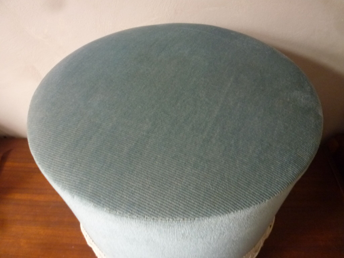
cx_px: 172
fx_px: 248
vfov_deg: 54.9
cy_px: 129
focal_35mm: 25
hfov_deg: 69.4
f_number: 2.8
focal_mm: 4.5
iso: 400
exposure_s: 1/5
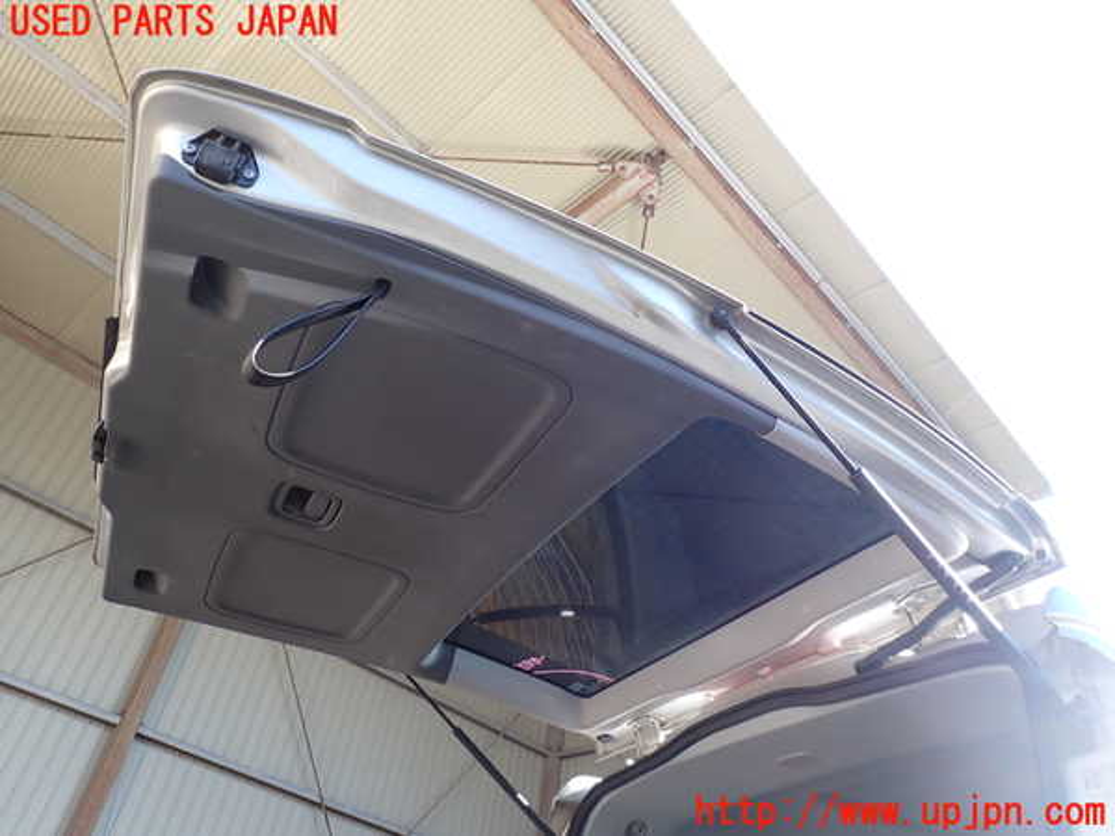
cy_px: 418
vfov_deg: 54.9
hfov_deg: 69.4
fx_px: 805
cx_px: 558
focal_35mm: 25
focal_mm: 4.5
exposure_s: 1/125
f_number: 2.8
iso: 100
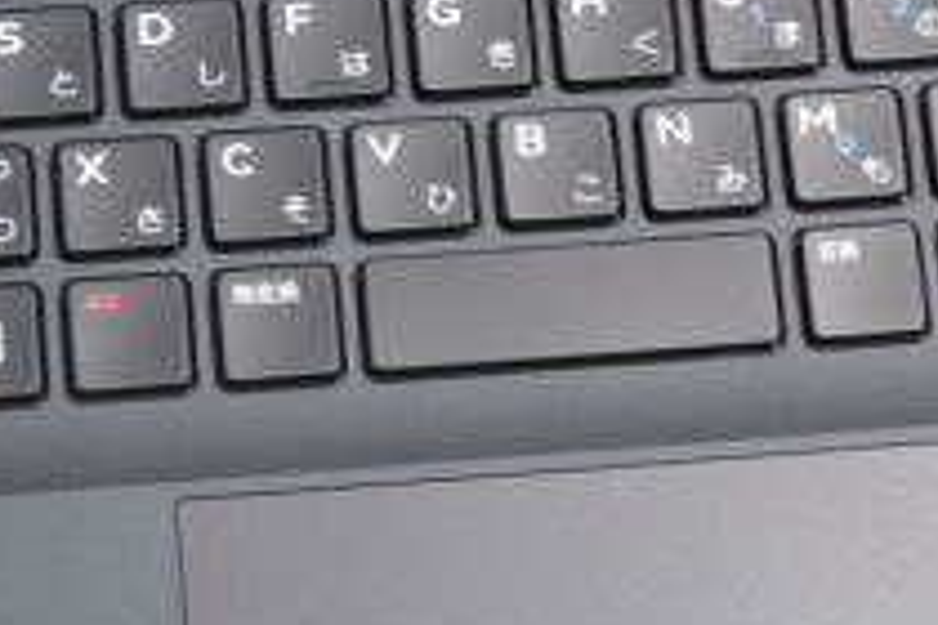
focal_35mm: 192
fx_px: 5002
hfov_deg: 10.7
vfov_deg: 7.2
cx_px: 657
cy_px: 308
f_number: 5.6
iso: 100
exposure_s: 1/2.5
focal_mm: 42
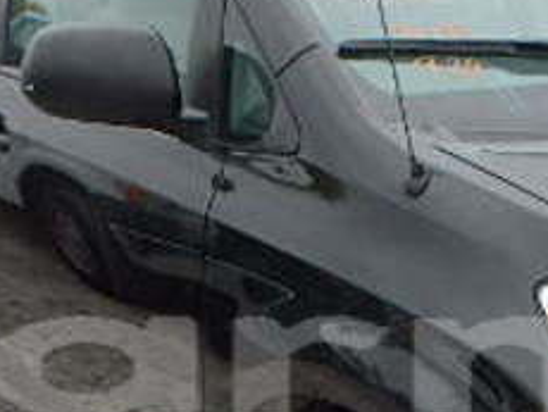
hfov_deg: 25.3
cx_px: 548
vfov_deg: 19.9
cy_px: 355
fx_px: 1157
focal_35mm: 73
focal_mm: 3.7
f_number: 3.5
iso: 125
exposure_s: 1/125
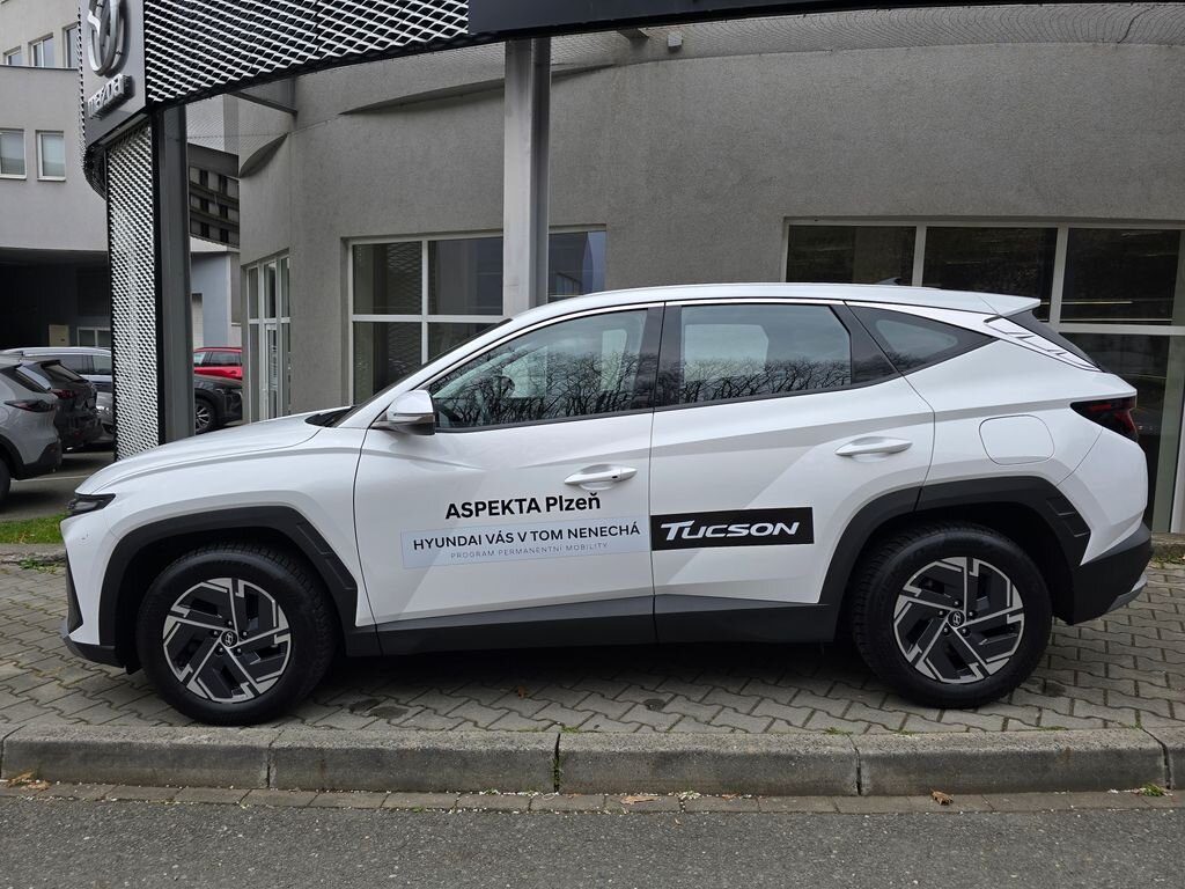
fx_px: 787
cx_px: 592
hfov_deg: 73.9
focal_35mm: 23
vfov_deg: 58.9
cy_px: 444
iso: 12
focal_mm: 6.3
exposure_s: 1/242
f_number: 1.7
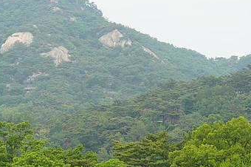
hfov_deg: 11.9
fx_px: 1198
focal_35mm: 172
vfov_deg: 8.0
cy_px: 130
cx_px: 50
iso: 100
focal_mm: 49
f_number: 5
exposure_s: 1/160
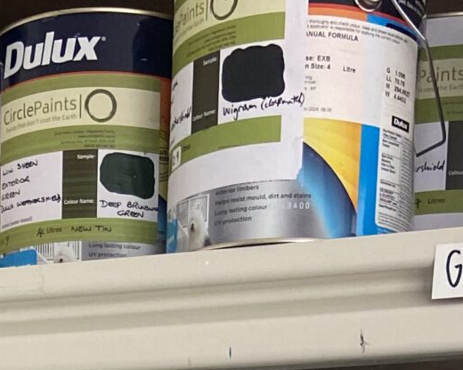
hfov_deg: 15.2
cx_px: 61
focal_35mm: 125
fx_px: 1713
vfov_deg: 10.4
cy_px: 920
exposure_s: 1/121
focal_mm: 4.25
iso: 125
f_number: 1.8
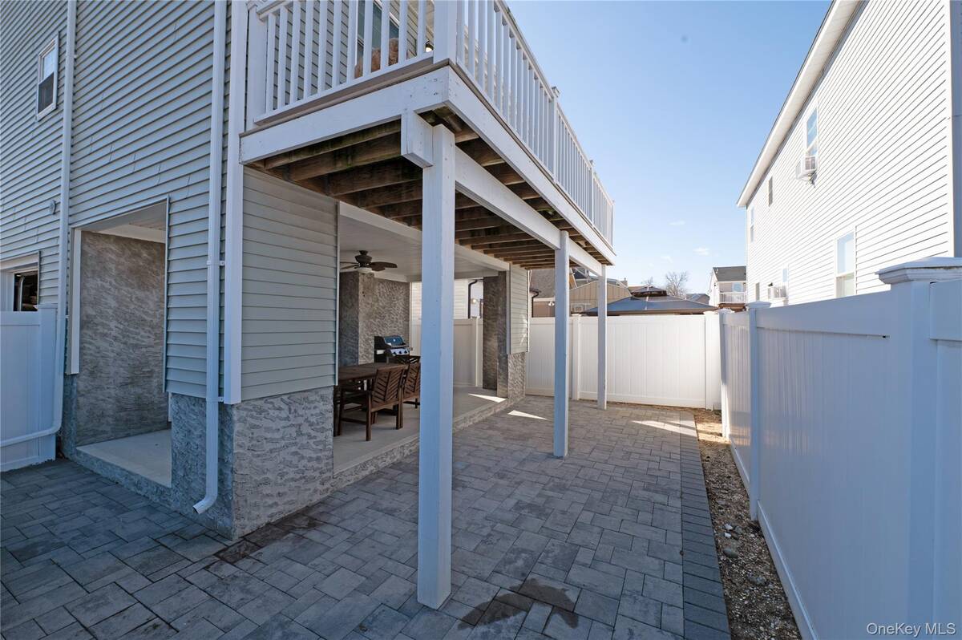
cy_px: 320
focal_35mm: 14
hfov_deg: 104.3
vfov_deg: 81.1
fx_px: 374
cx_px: 481
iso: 400
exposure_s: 1/320
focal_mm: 14
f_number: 9
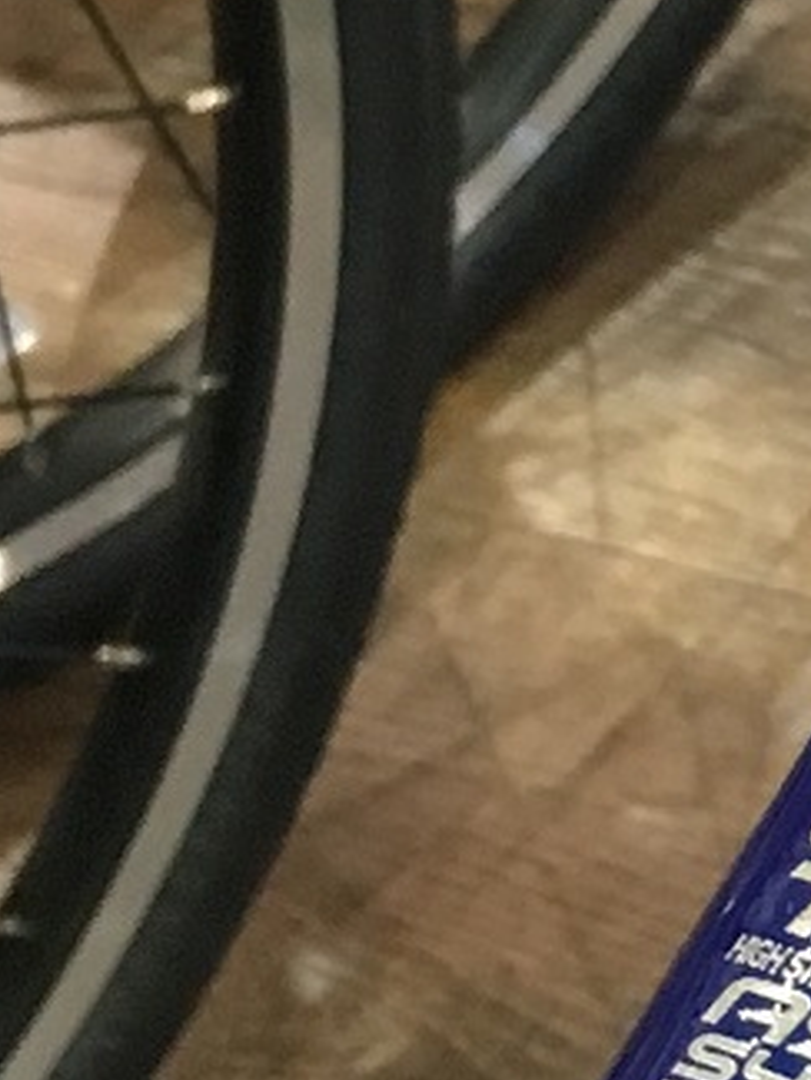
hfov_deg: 7.8
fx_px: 5619
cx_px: 1705
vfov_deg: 11.0
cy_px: 376
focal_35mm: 180
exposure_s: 1/30
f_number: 2.2
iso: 125
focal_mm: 4.15
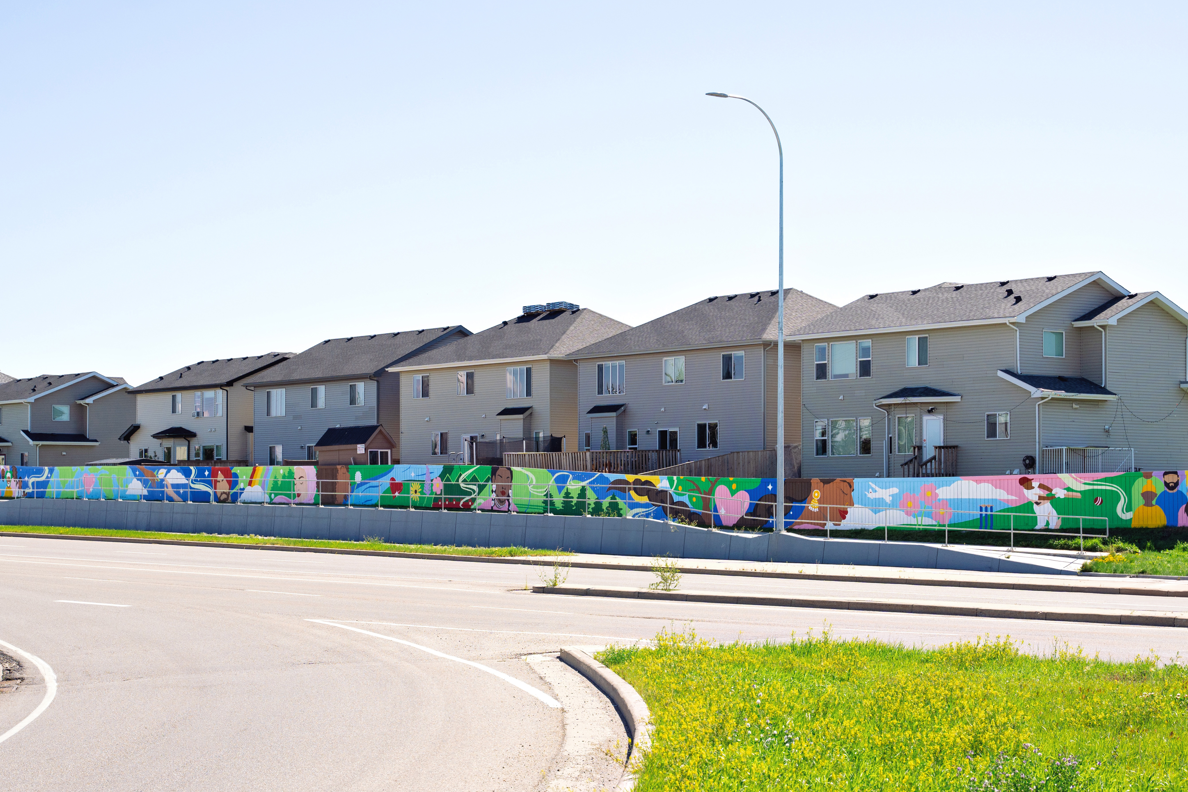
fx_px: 2376
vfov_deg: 18.9
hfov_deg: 28.1
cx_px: 625
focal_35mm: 72
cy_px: 448
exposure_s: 1/1000
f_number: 7.1
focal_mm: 55
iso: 400
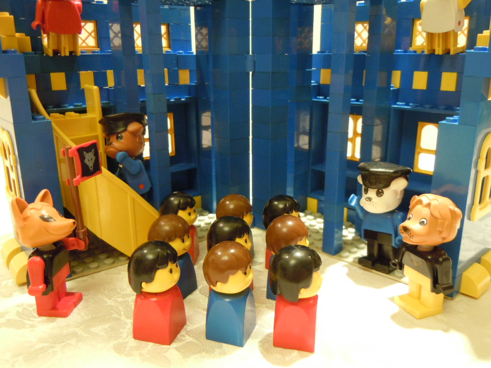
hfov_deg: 60.0
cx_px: 246
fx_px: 426
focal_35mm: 30
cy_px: 184
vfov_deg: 46.8
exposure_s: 1/10
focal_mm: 5.4
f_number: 3.5
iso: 400
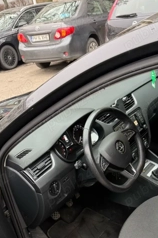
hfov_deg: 31.7
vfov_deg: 44.0
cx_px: 98
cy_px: 194
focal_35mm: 42
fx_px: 277
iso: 200
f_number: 1.78
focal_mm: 6.76
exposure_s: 1/118
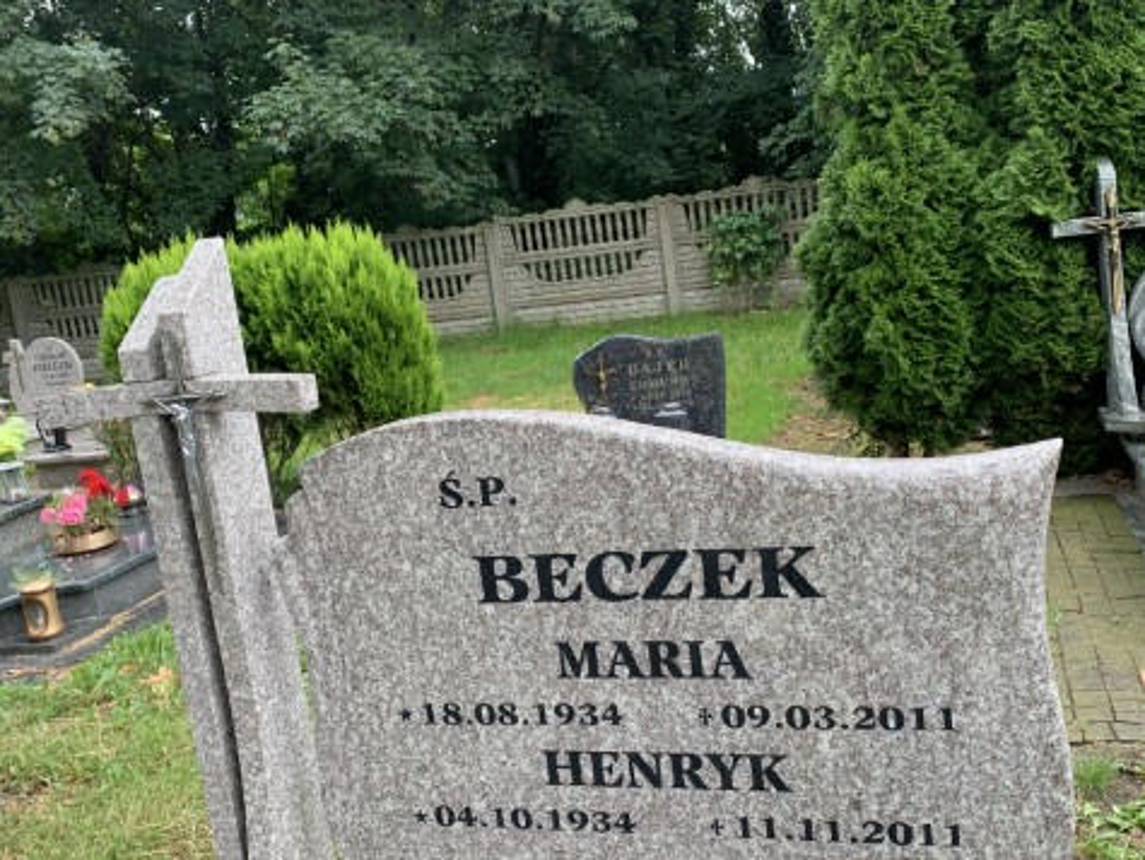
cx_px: 634
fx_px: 1159
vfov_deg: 40.7
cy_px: 438
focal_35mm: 35
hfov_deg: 52.5
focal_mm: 4.25
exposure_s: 1/121
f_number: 1.8
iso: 25
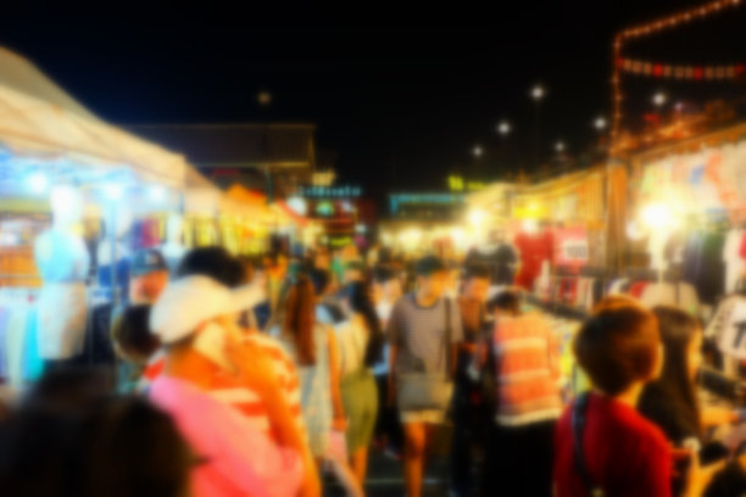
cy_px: 248
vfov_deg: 37.9
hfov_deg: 54.4
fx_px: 725
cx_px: 373
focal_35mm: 35
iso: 800
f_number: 2
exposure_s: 1/50
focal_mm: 23
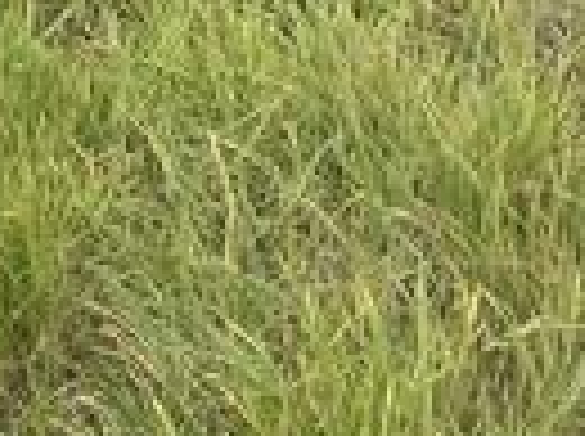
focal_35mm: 205
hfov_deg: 9.6
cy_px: -800
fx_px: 3458
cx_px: 81
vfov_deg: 6.6
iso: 32
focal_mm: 4.2
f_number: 1.6
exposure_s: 1/467
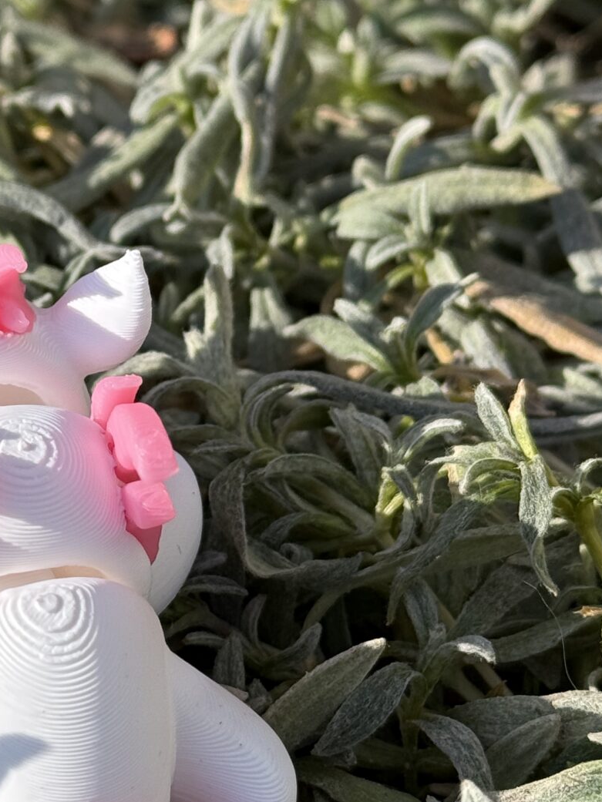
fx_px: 2736
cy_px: 382
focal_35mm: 118
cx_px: 55
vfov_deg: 16.7
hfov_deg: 12.5
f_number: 1.78
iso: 64
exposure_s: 1/2494
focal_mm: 6.76
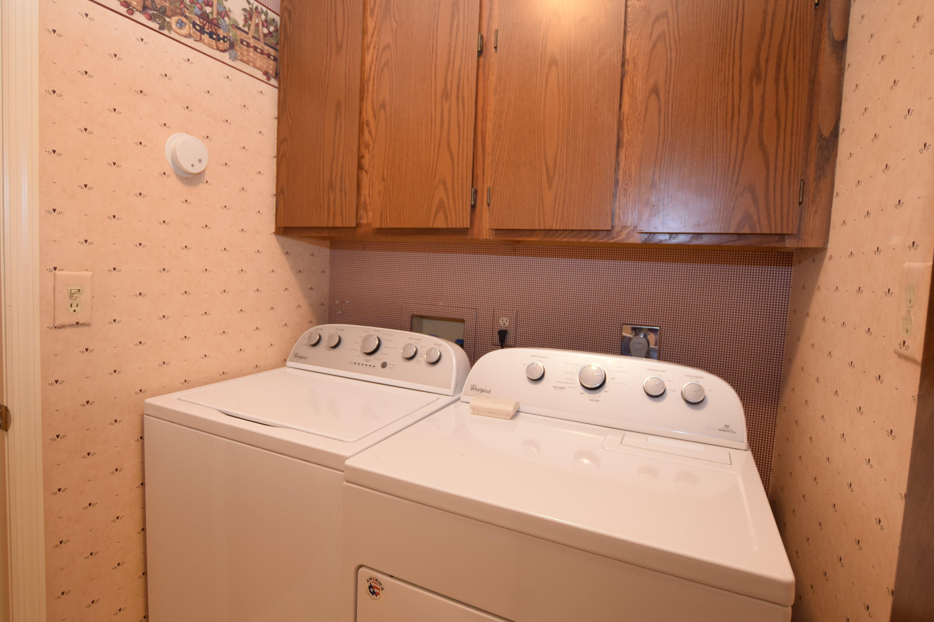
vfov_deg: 66.6
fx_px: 474
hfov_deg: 89.1
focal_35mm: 18
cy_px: 302
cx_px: 451
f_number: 3.5
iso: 800
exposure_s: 1/60
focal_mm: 11.5
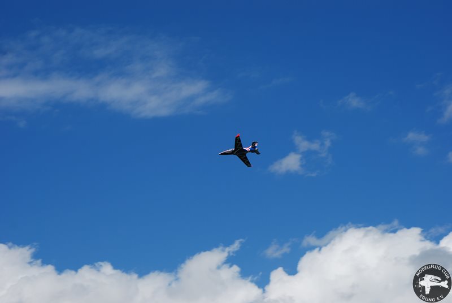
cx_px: 226
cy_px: 152
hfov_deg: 19.4
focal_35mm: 105
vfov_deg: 13.1
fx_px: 1320
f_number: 6.3
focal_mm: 70
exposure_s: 1/640
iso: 100
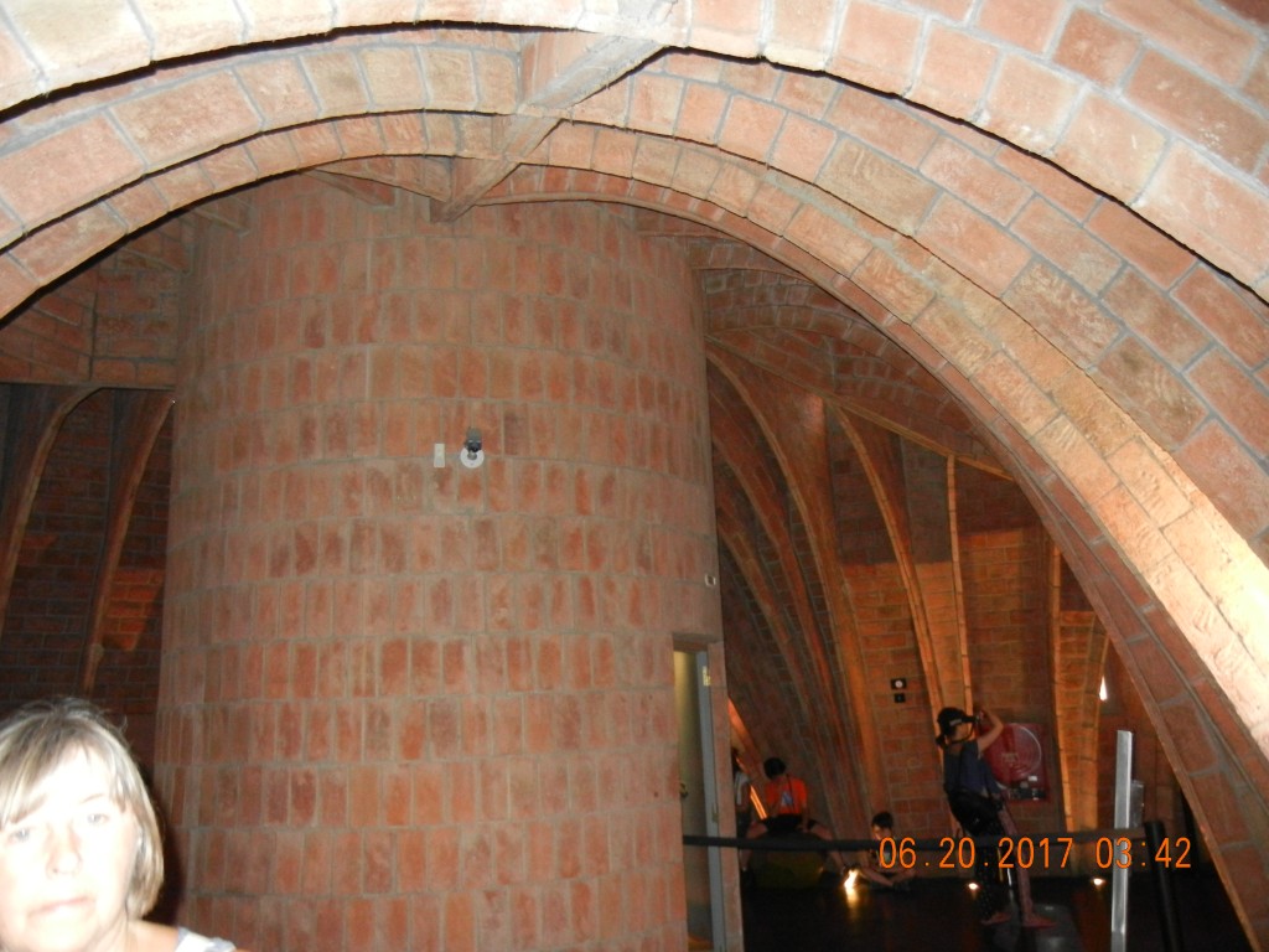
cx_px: 634
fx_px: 1100
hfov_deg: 60.0
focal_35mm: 30
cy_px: 476
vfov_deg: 46.8
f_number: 3.5
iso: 800
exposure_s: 1/30
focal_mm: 5.4
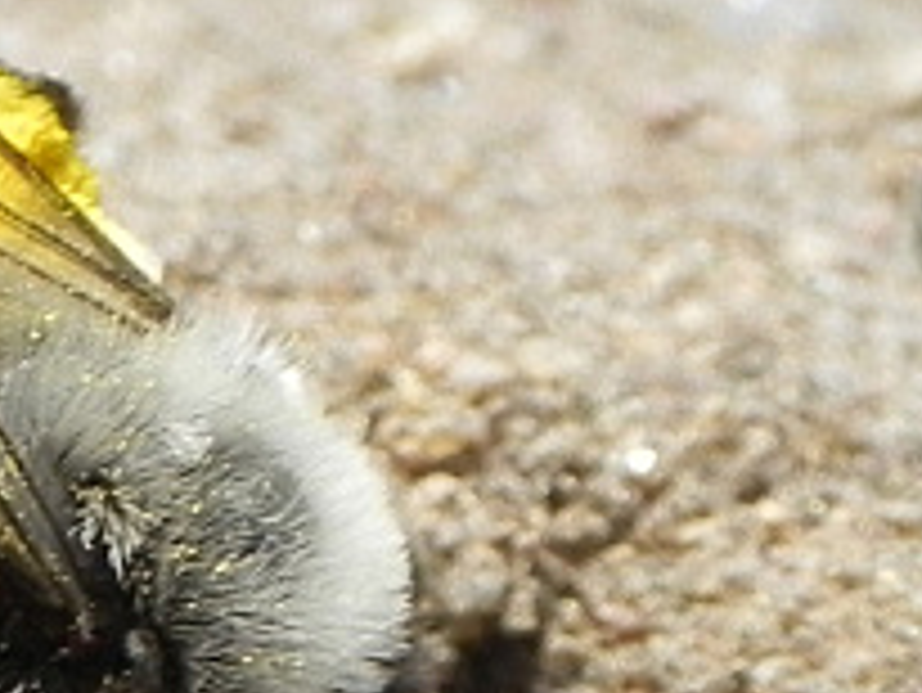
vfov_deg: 2.8
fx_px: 13965
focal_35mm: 524
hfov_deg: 3.8
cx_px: -193
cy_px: 878
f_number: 5
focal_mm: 18.8
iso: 160
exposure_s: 1/629
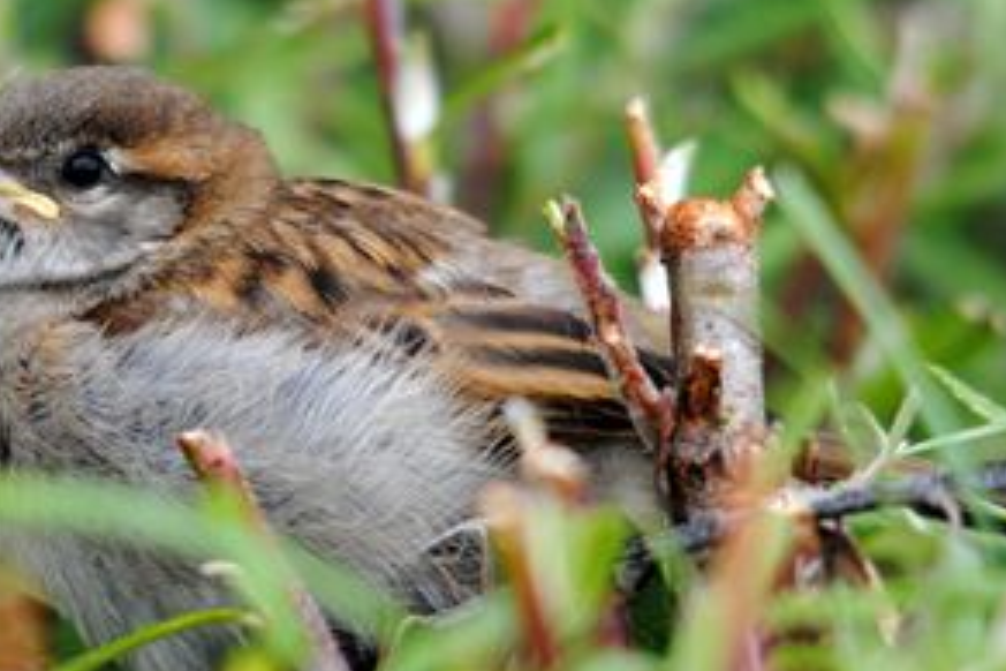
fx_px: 32245
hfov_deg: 1.8
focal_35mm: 1154
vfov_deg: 1.2
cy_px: 334
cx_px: 264
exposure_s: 1/500
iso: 500
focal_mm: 500
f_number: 6.3
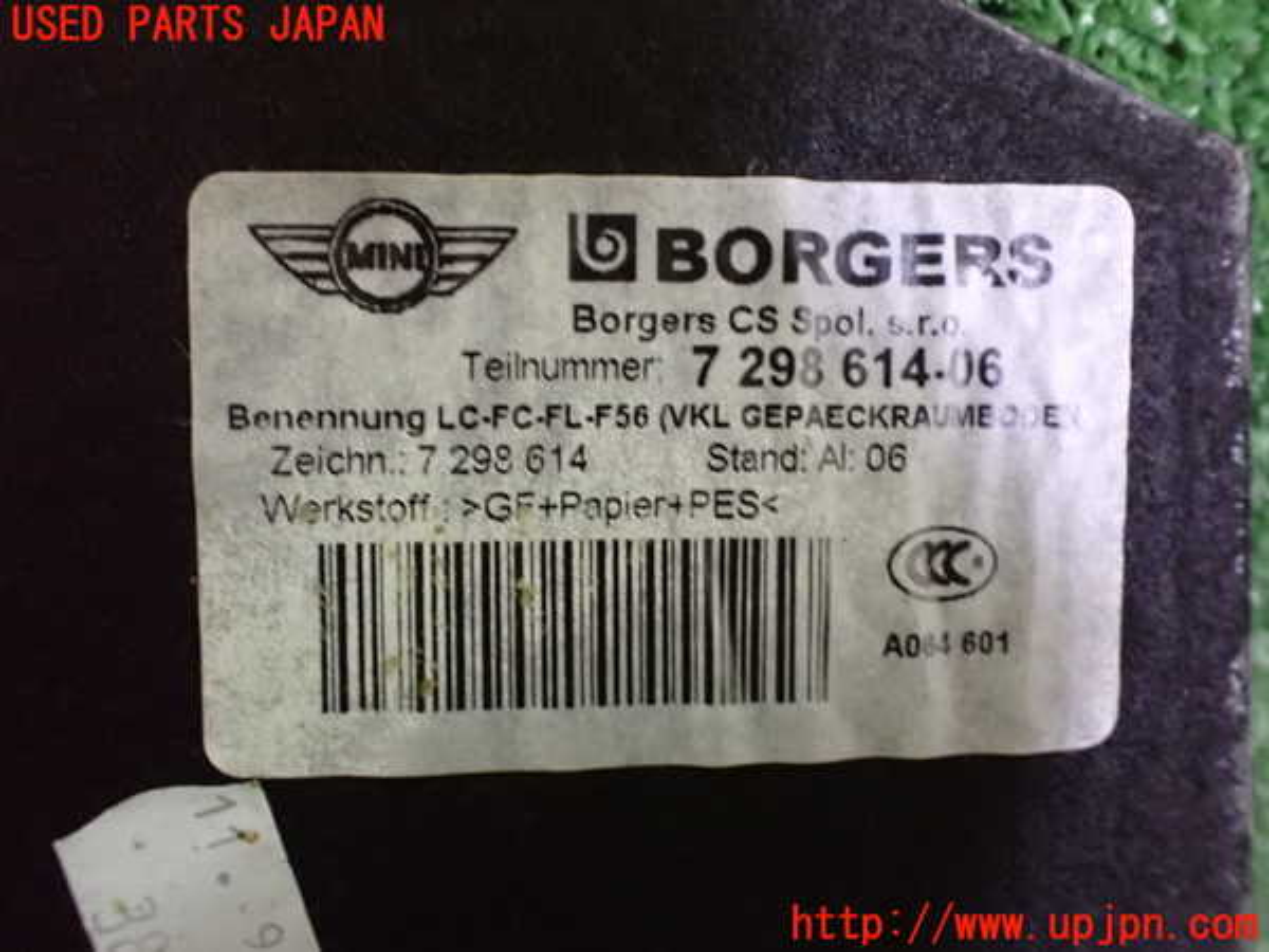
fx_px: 1100
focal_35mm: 30
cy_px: 476
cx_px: 634
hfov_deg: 60.0
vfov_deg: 46.8
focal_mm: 5.4
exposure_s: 1/30
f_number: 2.3
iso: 1600
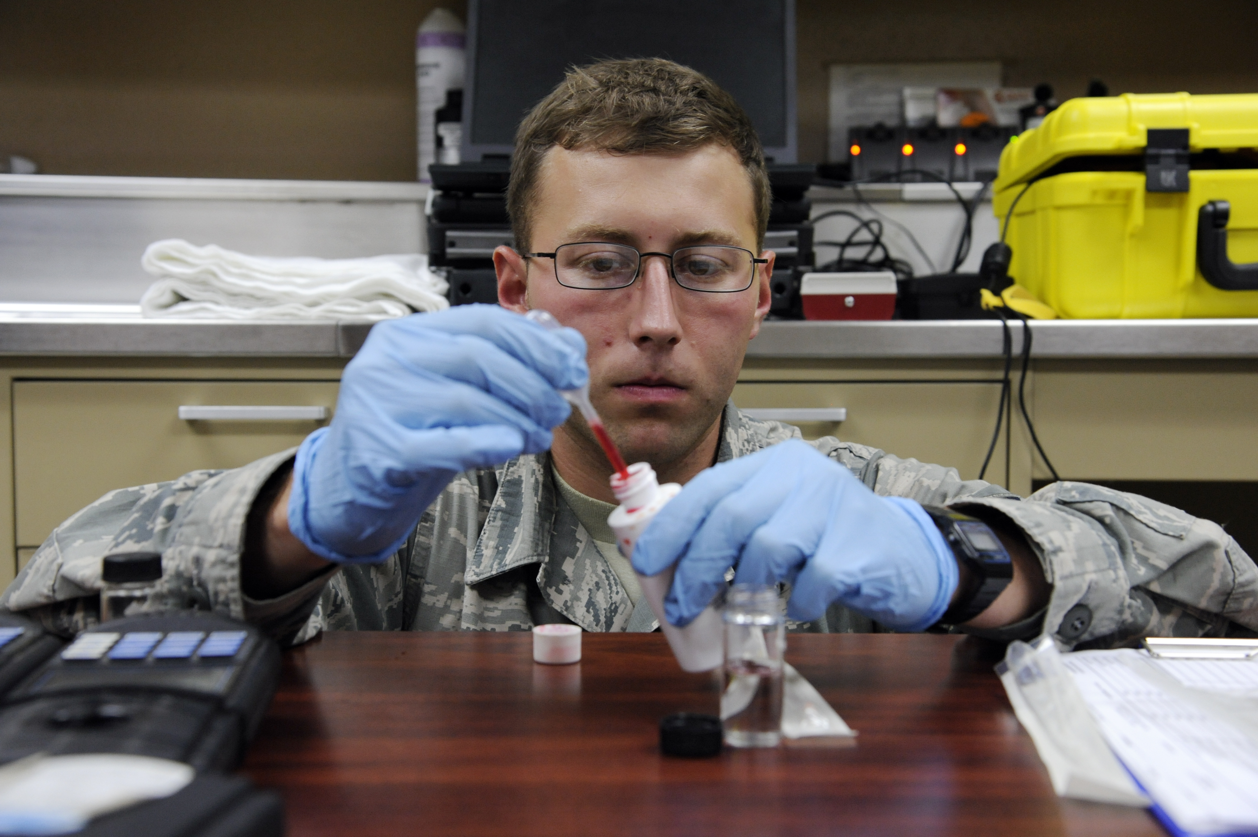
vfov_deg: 26.0
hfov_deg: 38.2
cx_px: 629
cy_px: 418
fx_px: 1816
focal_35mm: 52
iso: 2000
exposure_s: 1/80
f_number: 5.6
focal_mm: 52
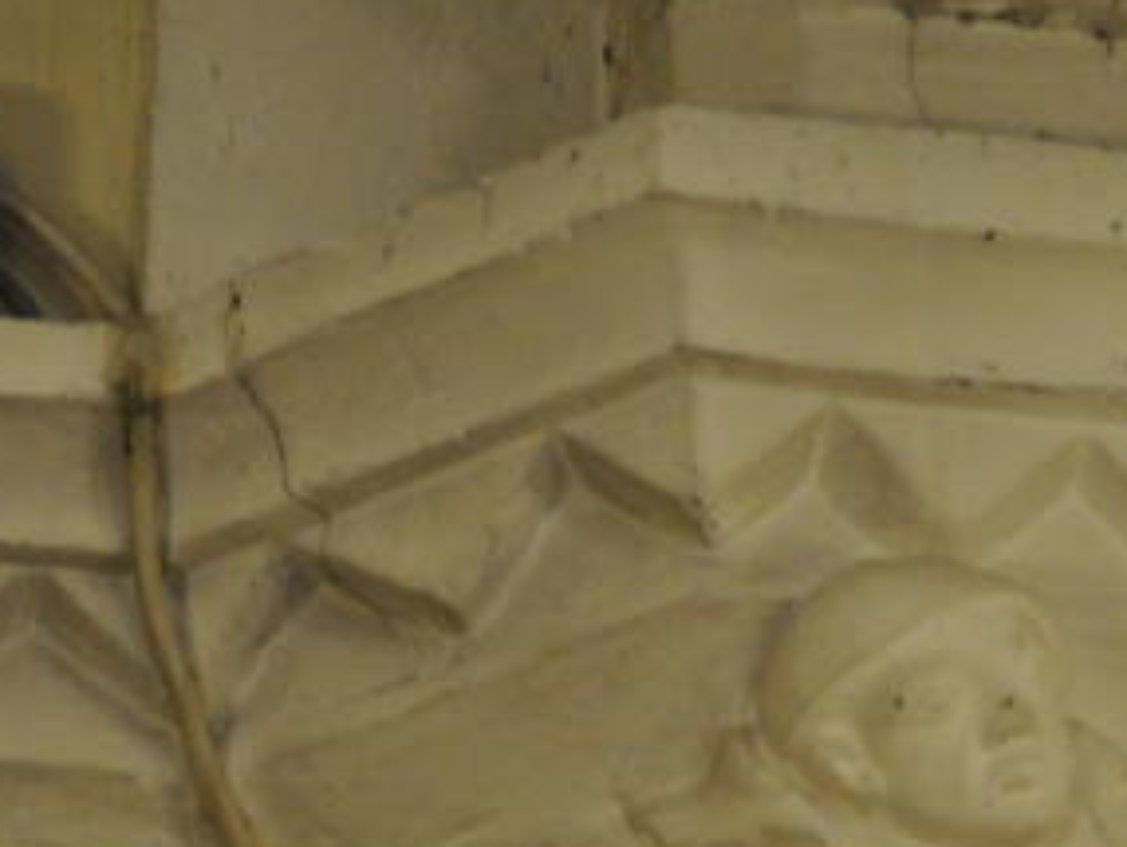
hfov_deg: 3.7
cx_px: 808
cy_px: 1202
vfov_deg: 2.8
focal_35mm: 529
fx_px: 17227
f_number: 5.6
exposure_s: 1/30
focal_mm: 105
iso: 2000
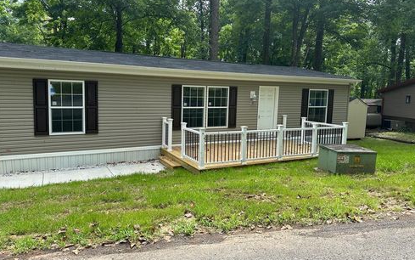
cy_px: 123
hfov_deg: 70.4
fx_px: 294
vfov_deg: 47.6
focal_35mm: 26
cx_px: 210
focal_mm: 6.86
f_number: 1.78
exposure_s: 1/1131
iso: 80
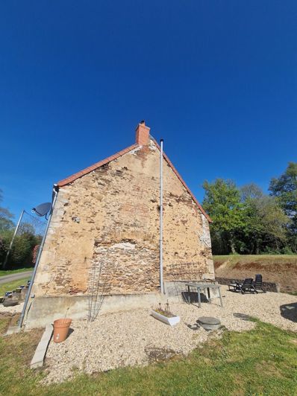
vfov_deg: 106.2
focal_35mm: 13
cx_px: 148
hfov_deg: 89.8
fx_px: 149
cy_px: 198
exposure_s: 1/3224
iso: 50
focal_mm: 2.2
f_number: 2.2
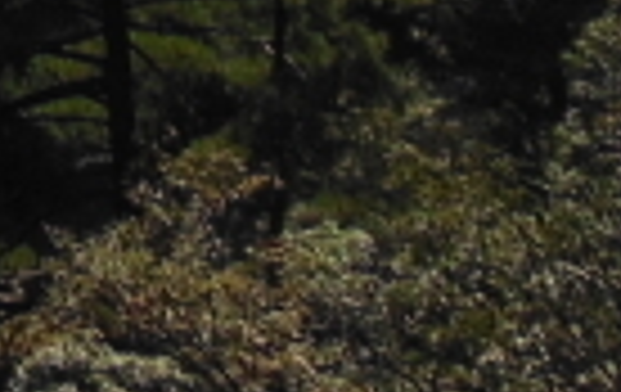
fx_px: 3325
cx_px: -562
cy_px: -1289
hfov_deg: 10.0
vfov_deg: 5.6
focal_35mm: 196
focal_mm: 4.5
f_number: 3.5
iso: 125
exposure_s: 1/1250
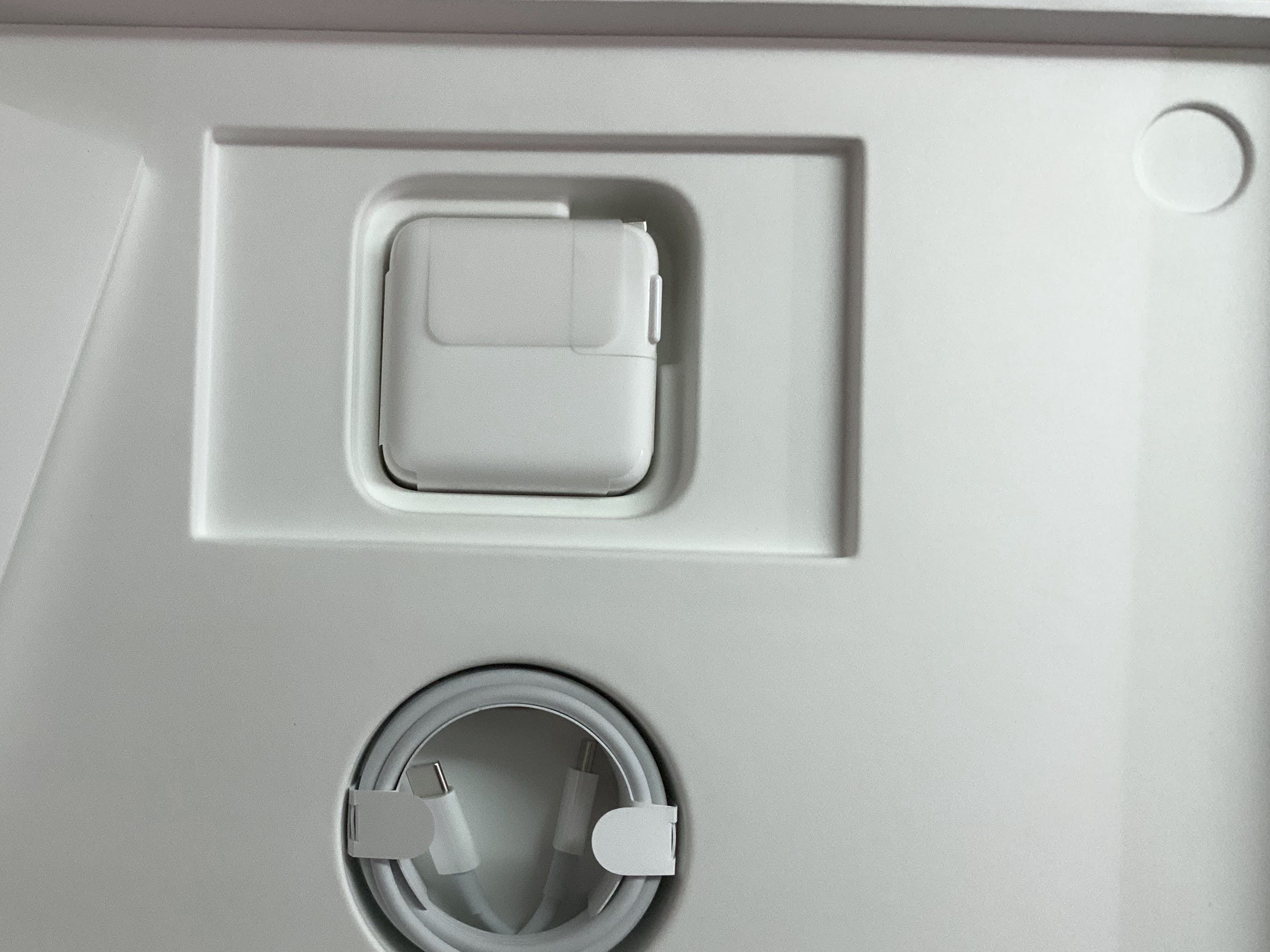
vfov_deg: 35.1
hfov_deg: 44.8
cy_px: 541
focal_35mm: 41
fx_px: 1504
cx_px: 382
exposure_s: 1/50
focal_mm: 3
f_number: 1.8
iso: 100
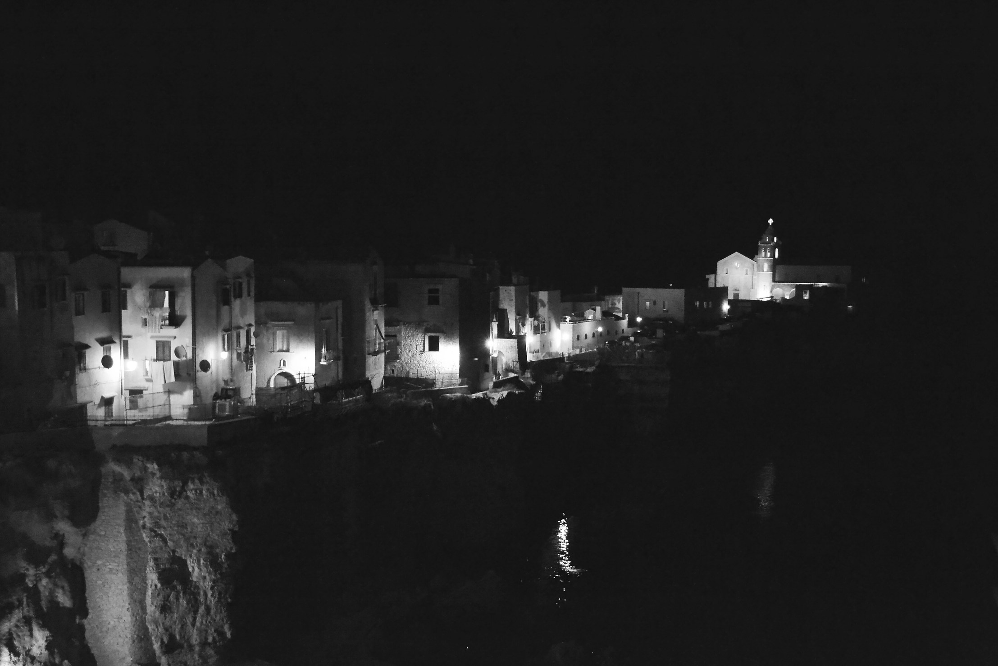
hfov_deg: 49.5
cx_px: 476
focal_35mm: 39
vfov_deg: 34.2
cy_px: 344
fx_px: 1081
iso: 3200
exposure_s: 1/30
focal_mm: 24
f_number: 4
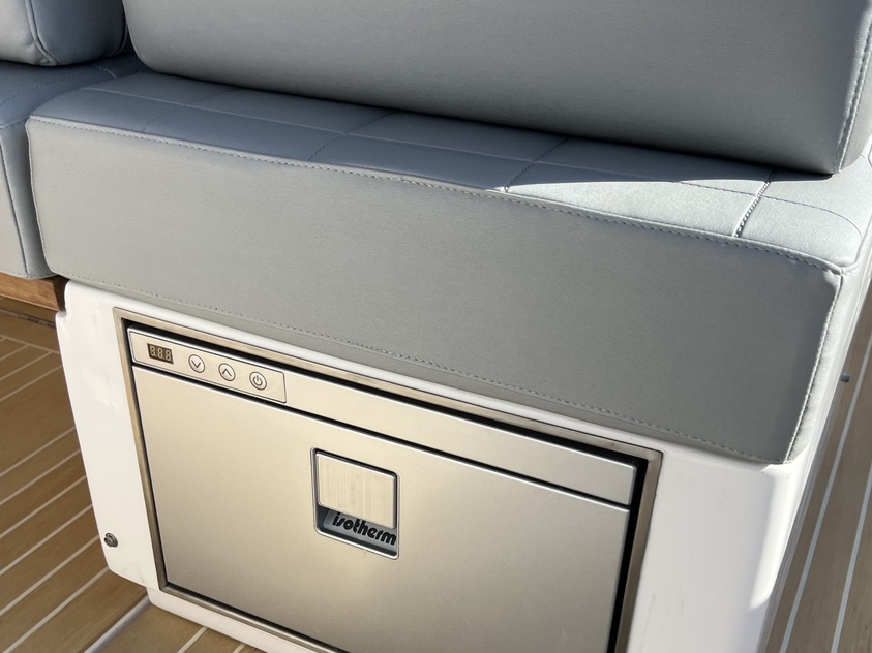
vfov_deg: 38.1
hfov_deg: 50.1
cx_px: 422
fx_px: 932
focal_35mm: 37
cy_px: 455
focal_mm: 5.7
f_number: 1.5
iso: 50
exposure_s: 1/3165
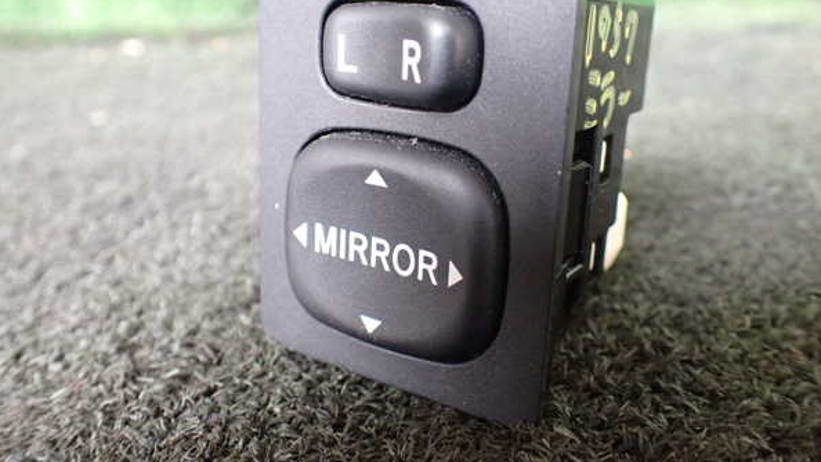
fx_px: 718
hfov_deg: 59.5
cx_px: 413
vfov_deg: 35.5
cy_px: 185
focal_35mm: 33
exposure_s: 1/30
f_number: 2.3
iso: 800
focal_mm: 5.4
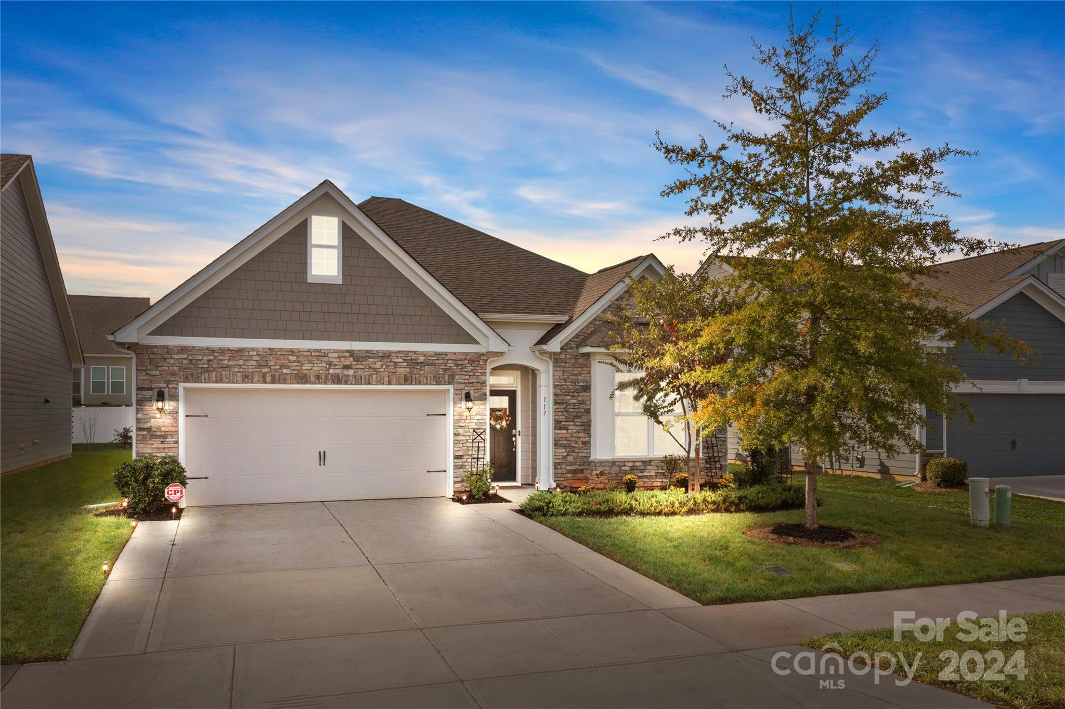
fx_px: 828
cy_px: 354
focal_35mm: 28
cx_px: 532
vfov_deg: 46.4
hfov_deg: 65.5
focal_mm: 10.26
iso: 100
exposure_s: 1/640
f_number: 6.3
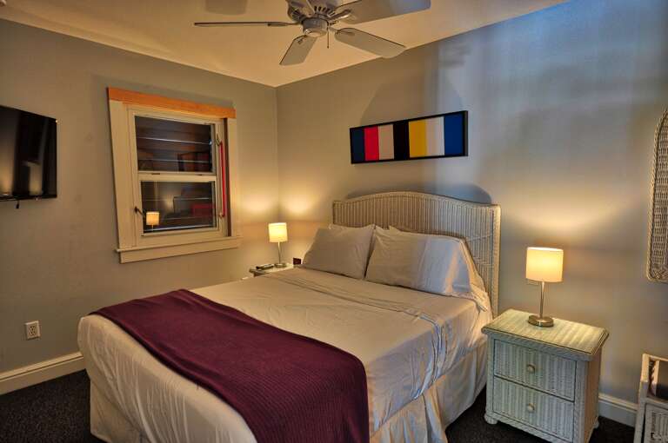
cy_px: 222
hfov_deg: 81.3
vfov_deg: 59.4
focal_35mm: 21
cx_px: 334
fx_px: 389
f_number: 10
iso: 400
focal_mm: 14
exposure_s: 1/2.5
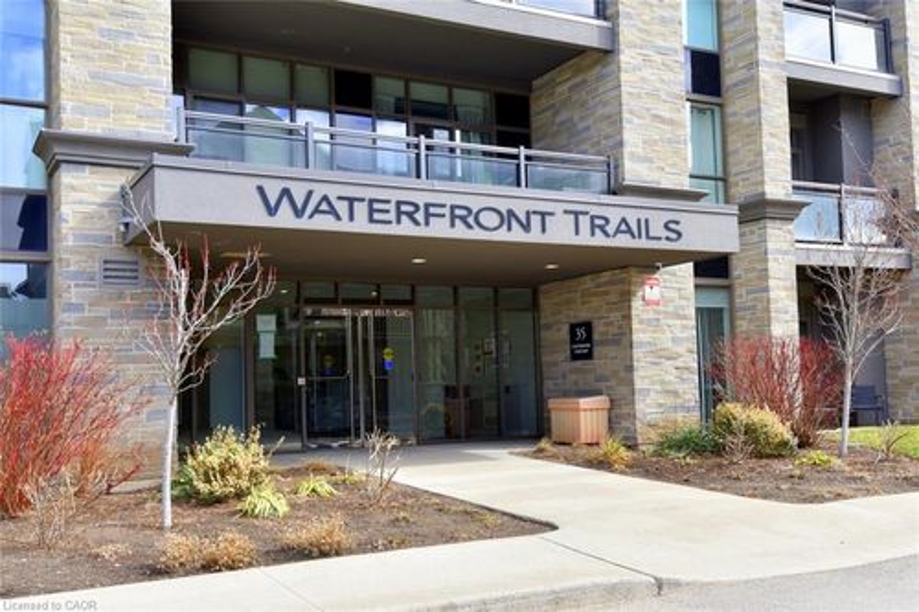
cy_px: 306
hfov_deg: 54.5
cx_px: 460
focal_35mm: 35
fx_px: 893
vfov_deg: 37.8
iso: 500
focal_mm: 35
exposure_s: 1/320
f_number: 10
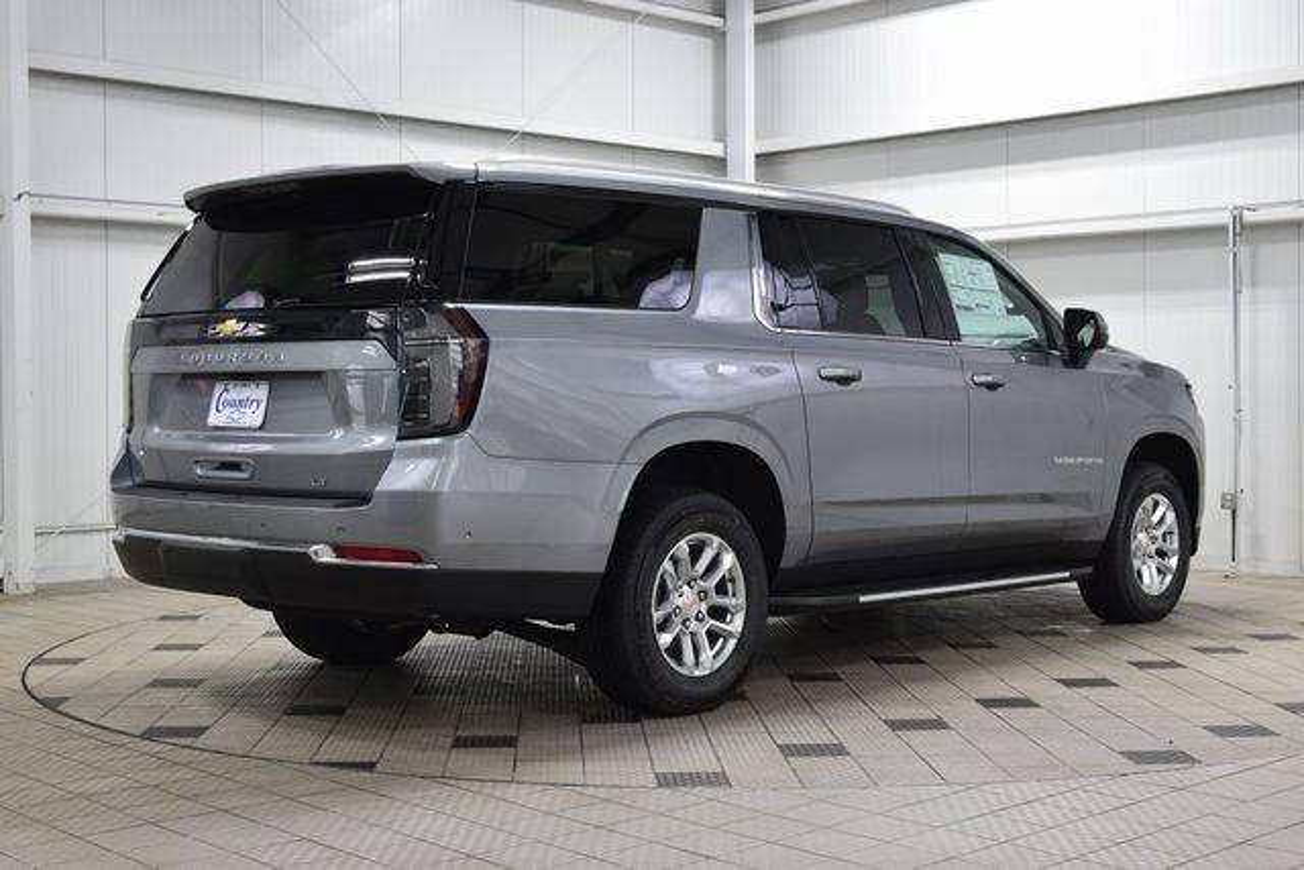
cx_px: 652
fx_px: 1848
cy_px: 435
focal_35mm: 51
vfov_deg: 26.5
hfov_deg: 38.9
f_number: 6.3
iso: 450
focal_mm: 34
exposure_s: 1/15
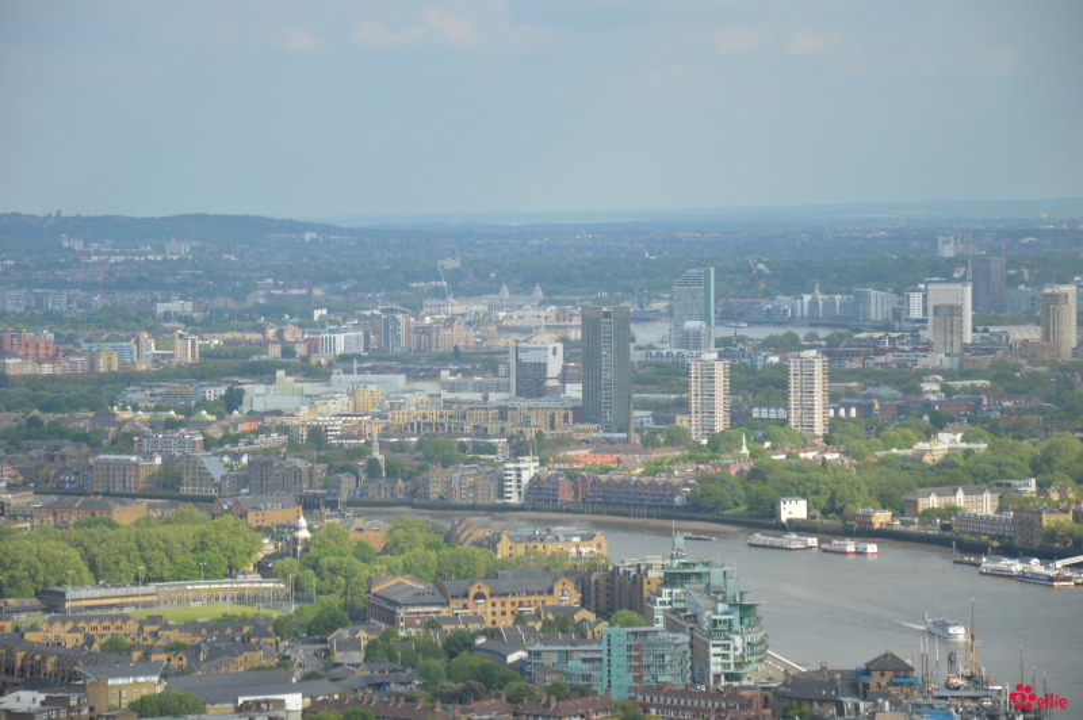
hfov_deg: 14.0
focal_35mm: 147
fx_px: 4419
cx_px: 542
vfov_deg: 9.3
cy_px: 360
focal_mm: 98
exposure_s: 1/125
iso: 100
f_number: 5.6
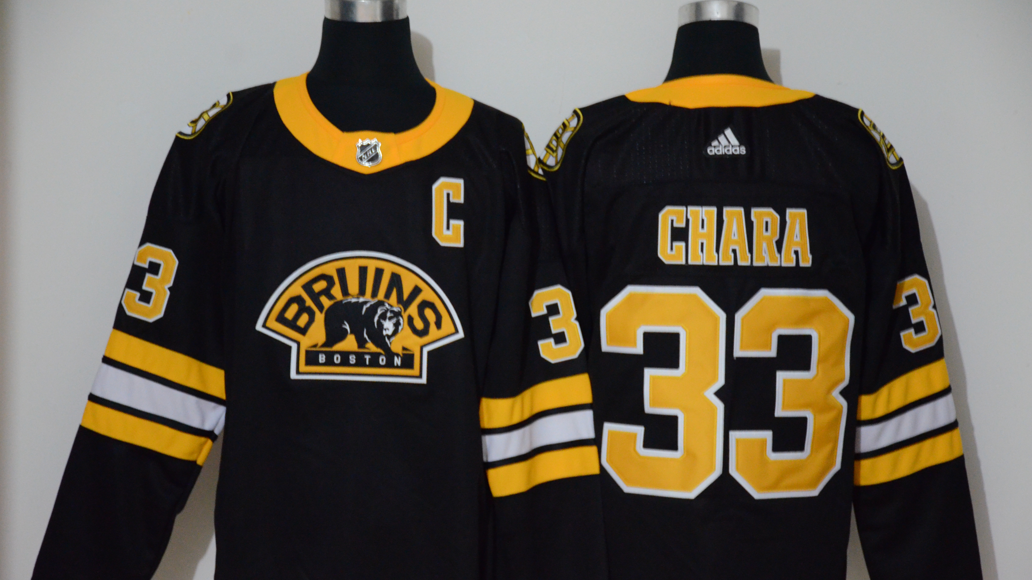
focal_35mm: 119
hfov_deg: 18.1
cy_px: 321
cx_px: 513
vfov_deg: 10.2
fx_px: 3244
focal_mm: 75
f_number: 5
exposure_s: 1/15
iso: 4000
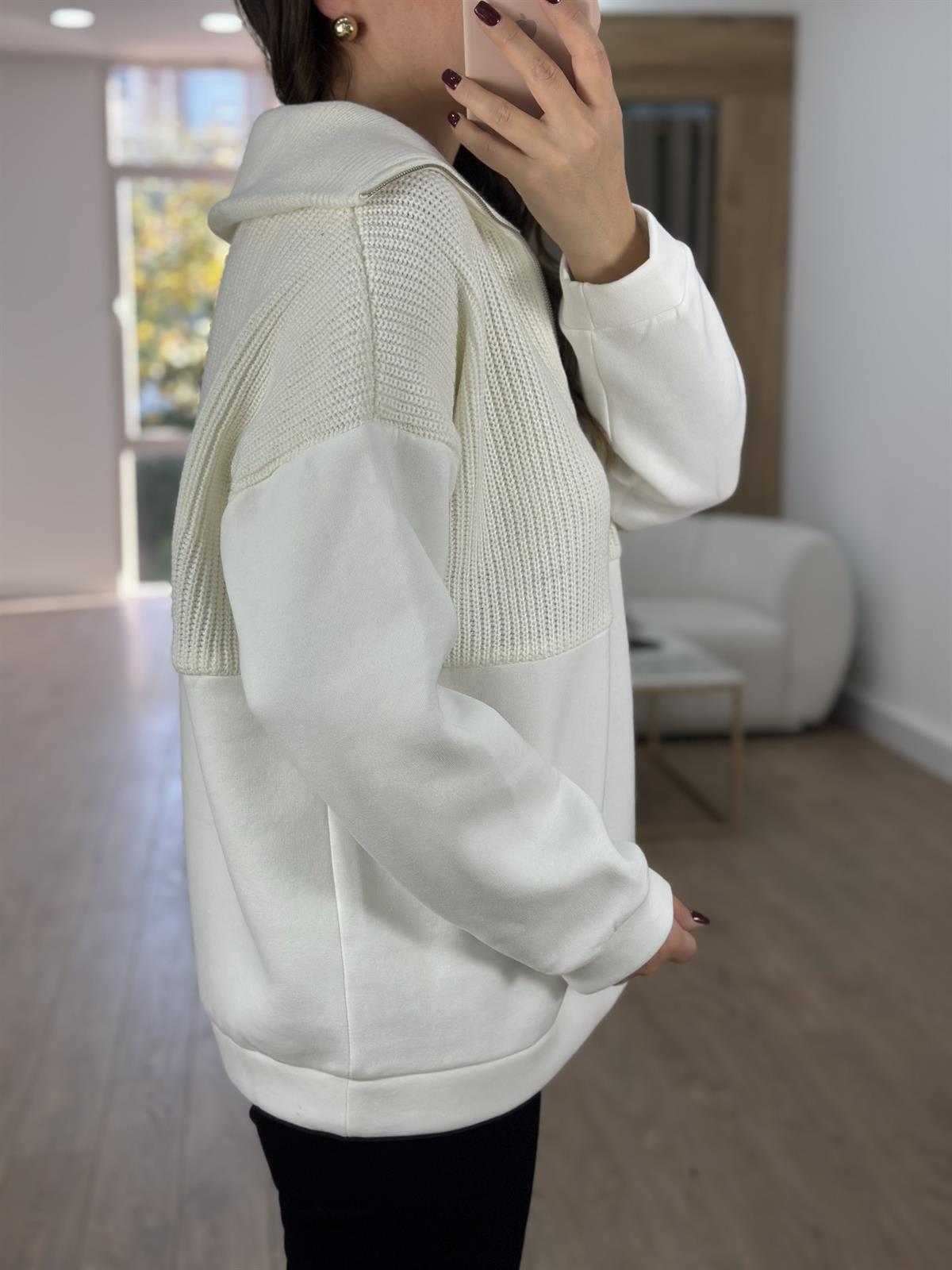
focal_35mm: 48
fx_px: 1760
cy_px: 635
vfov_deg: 39.7
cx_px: 476
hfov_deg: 30.3
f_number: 1.78
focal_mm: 6.86
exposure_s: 1/360
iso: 80
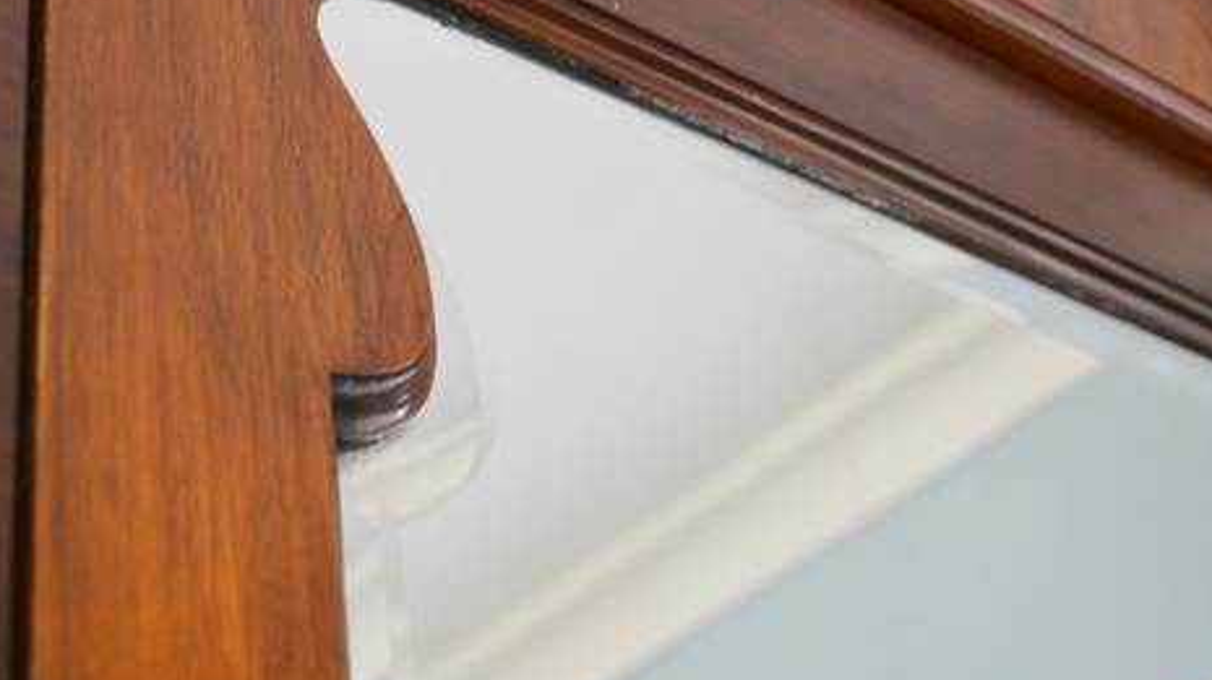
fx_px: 2216
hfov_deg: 30.5
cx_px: 521
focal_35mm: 69
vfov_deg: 17.4
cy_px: 313
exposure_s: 1/60
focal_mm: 34
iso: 800
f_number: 5
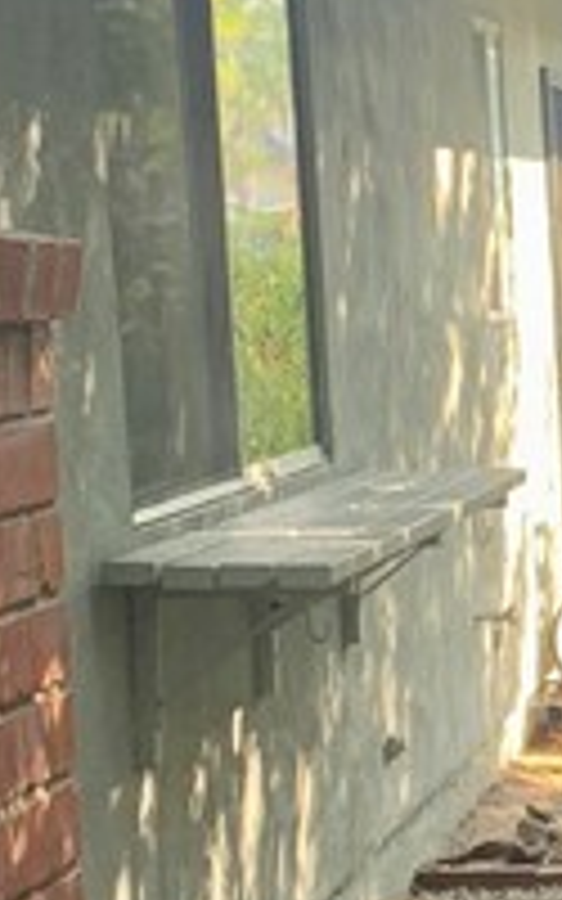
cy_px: 598
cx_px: 881
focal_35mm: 141
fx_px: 3455
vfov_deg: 14.8
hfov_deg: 9.0
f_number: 1.8
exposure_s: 1/121
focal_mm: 4.25
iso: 40
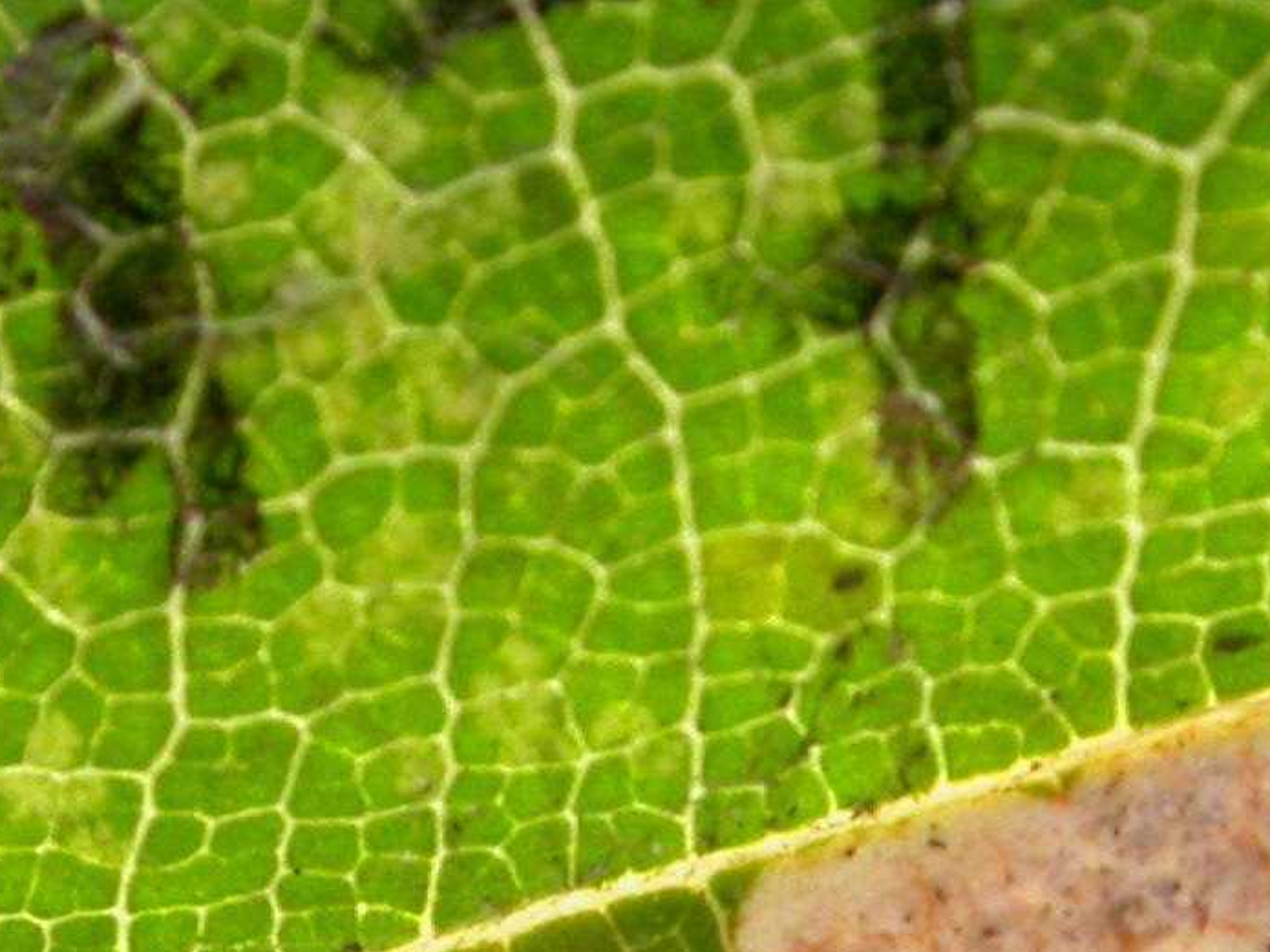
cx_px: 442
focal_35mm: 255
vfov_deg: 5.8
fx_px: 9354
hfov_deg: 7.8
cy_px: 1175
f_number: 5.6
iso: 100
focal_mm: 16.2
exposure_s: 1/81.2
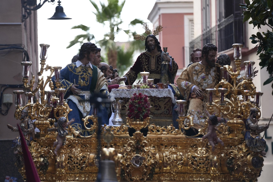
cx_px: 136
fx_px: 1289
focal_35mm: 170
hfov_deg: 12.1
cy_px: 91
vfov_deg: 8.1
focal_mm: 170
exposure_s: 1/640
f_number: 2.8
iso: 200
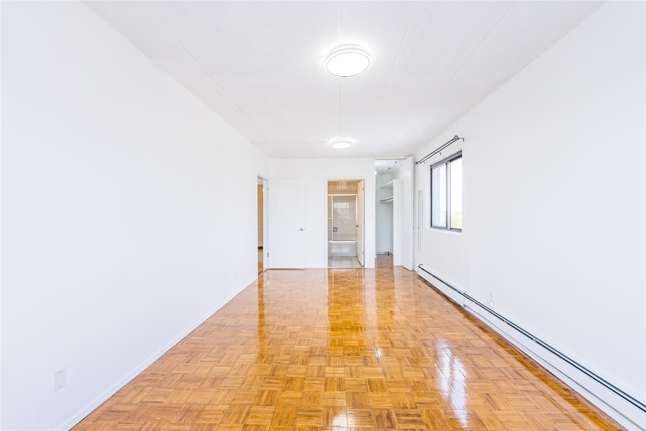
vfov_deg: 81.3
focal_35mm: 14
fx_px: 251
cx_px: 323
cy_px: 216
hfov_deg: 104.2
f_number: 5.6
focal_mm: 14
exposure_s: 1/25
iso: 40
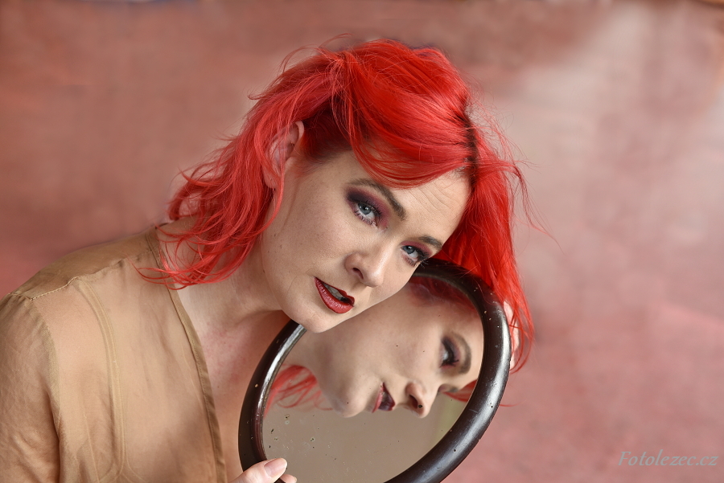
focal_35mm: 50
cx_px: 362
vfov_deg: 27.0
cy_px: 242
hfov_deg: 39.6
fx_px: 1006
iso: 400
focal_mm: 50
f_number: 4
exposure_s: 1/200
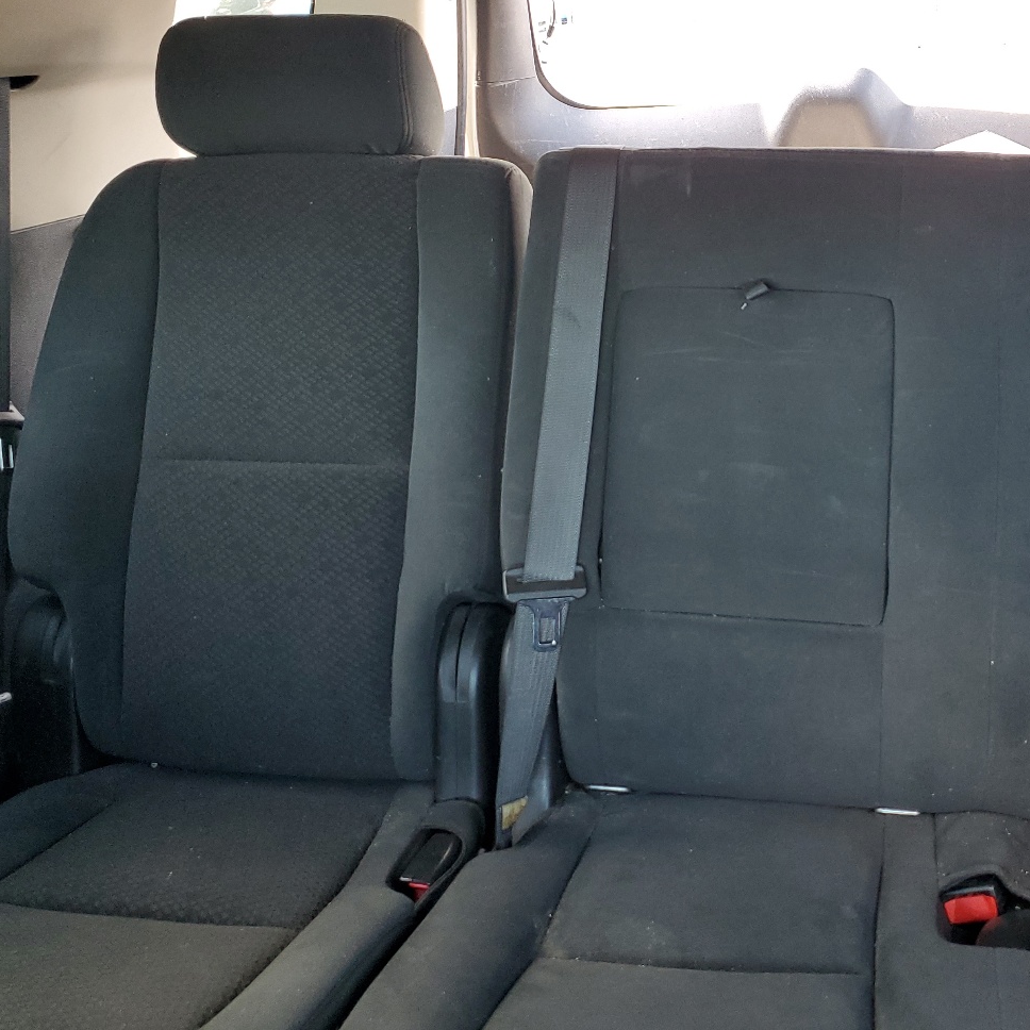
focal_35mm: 38
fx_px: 1279
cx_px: 728
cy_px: 409
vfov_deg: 43.6
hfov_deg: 42.9
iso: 108
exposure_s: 1/60.2
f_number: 1.5
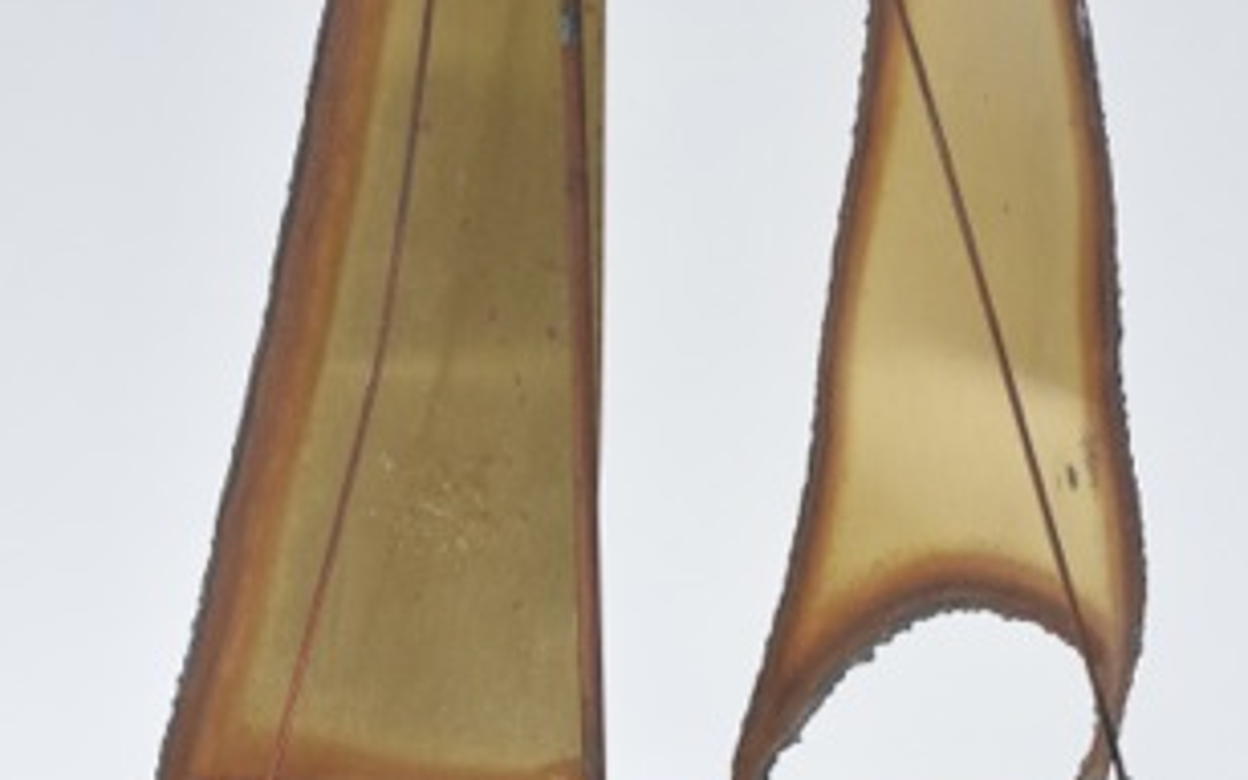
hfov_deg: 12.0
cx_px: 610
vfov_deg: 7.5
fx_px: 5955
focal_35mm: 175
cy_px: 278
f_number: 5.6
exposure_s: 1/125
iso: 800
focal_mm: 55
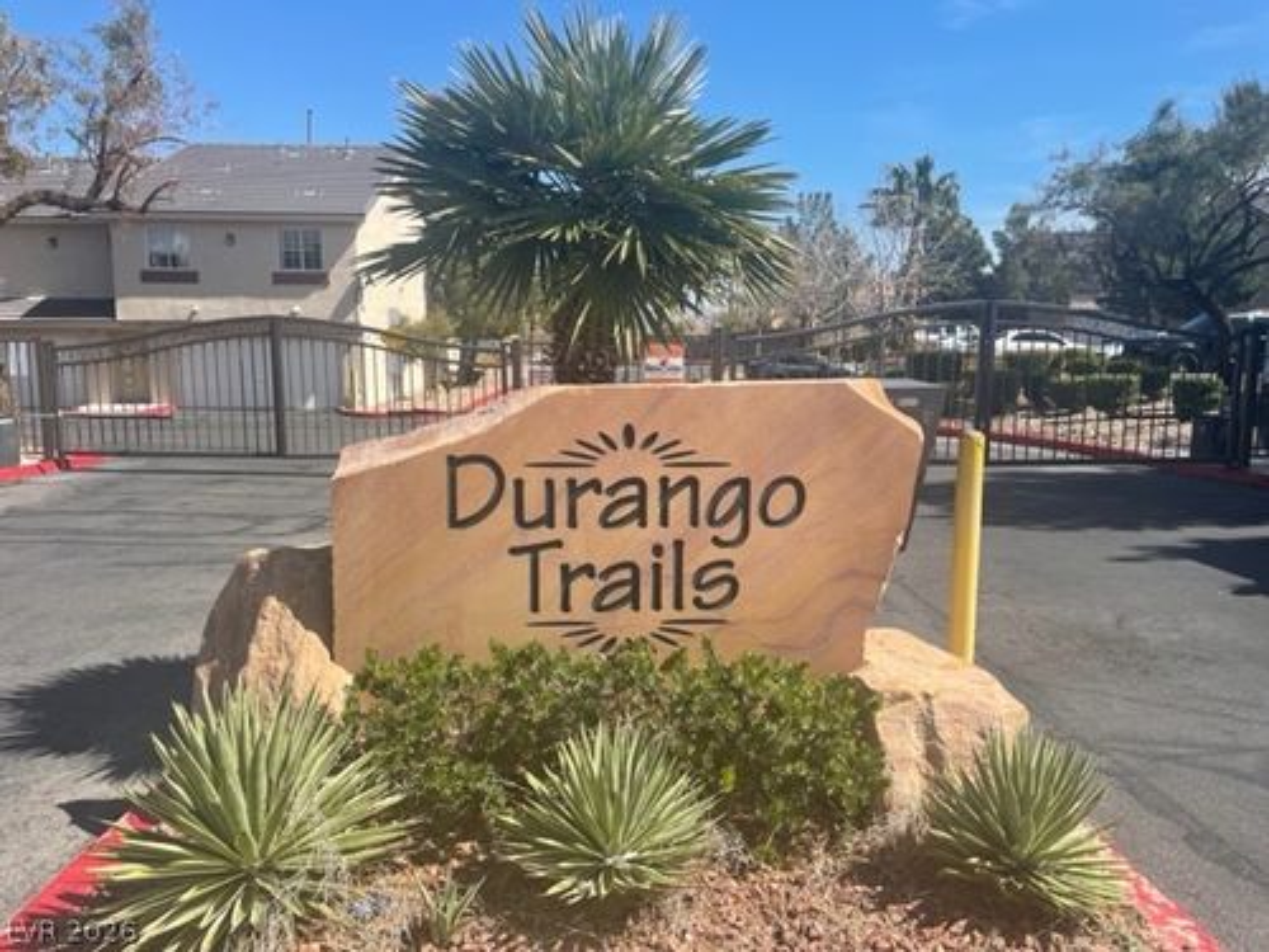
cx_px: 634
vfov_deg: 53.1
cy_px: 476
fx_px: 953
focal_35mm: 26
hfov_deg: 67.3
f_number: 1.6
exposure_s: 1/2959
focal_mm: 4.2
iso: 32
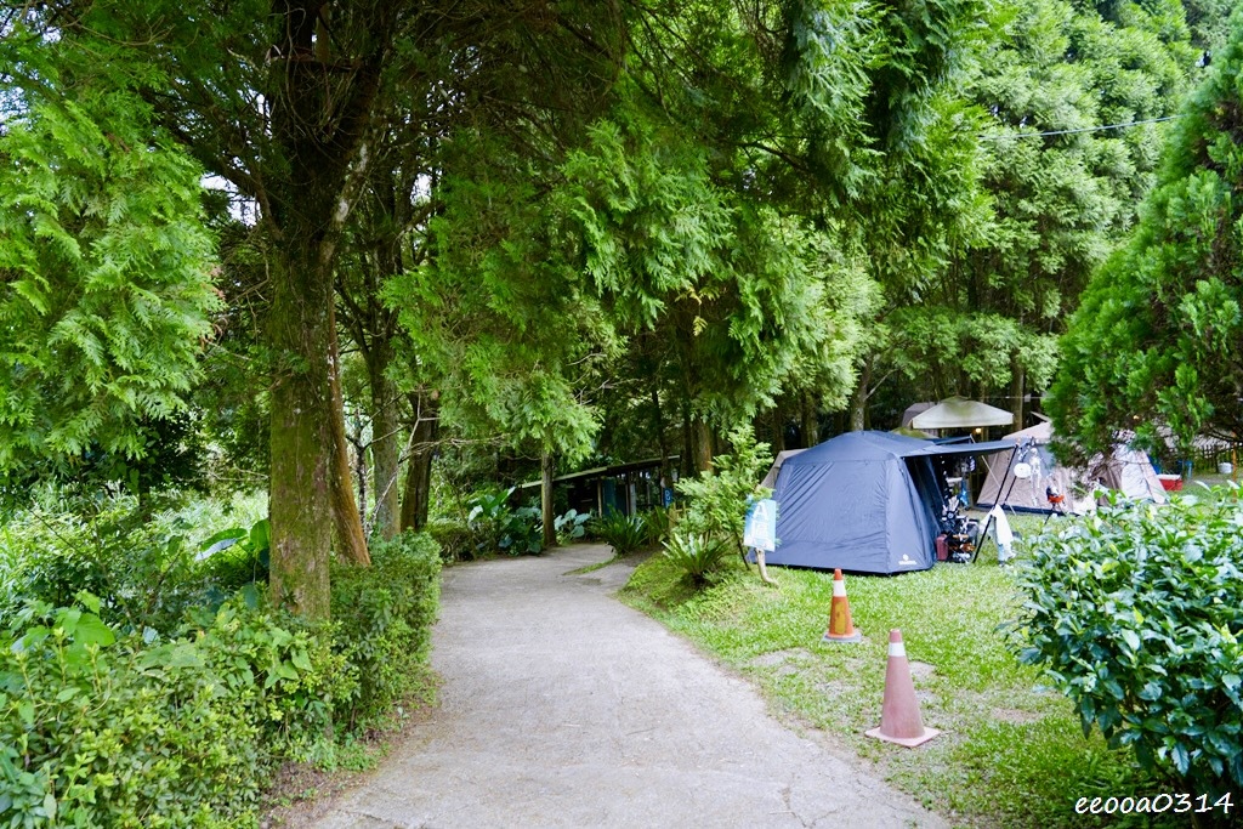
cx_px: 622
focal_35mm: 24
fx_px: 829
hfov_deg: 73.7
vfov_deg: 53.1
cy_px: 414
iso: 320
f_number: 5
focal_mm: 24
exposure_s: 1/50
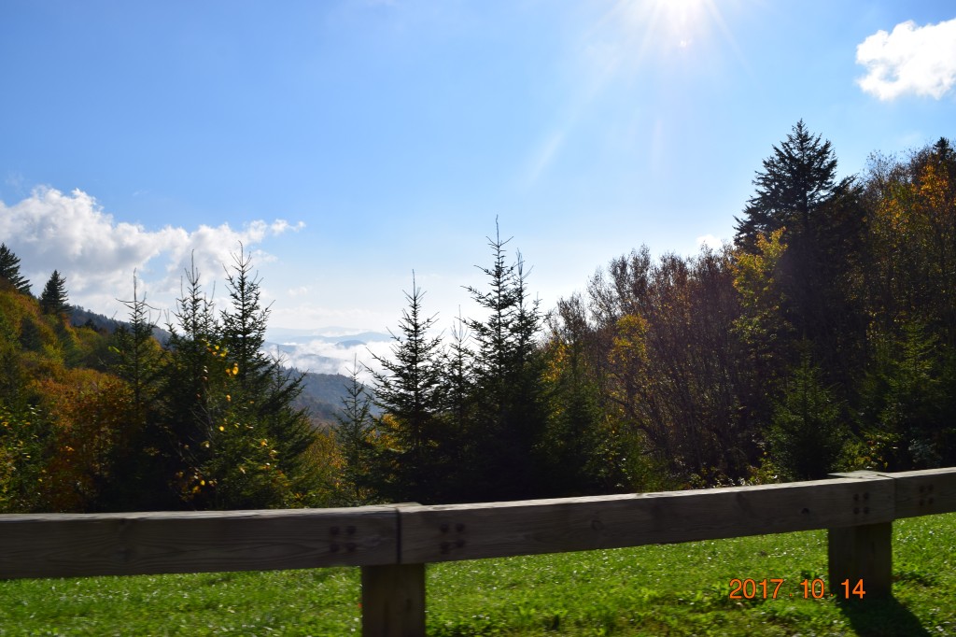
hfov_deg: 67.4
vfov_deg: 47.9
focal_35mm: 27
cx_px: 478
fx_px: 717
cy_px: 318
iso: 200
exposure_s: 1/500
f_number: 11
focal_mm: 18
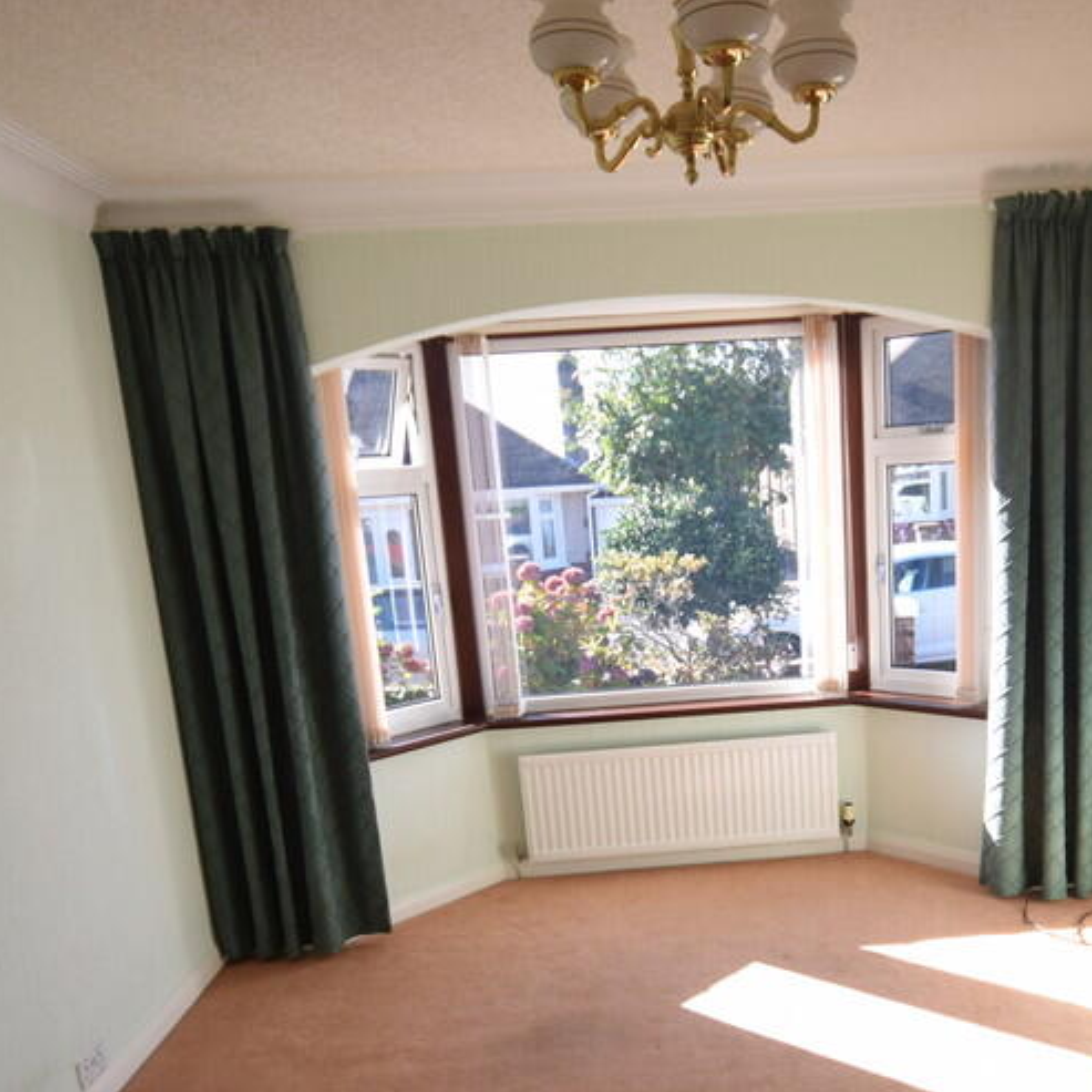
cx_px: 696
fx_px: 1086
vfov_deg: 52.3
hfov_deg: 52.7
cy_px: 734
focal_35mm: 30
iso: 400
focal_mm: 11.5
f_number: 7.1
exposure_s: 1/200
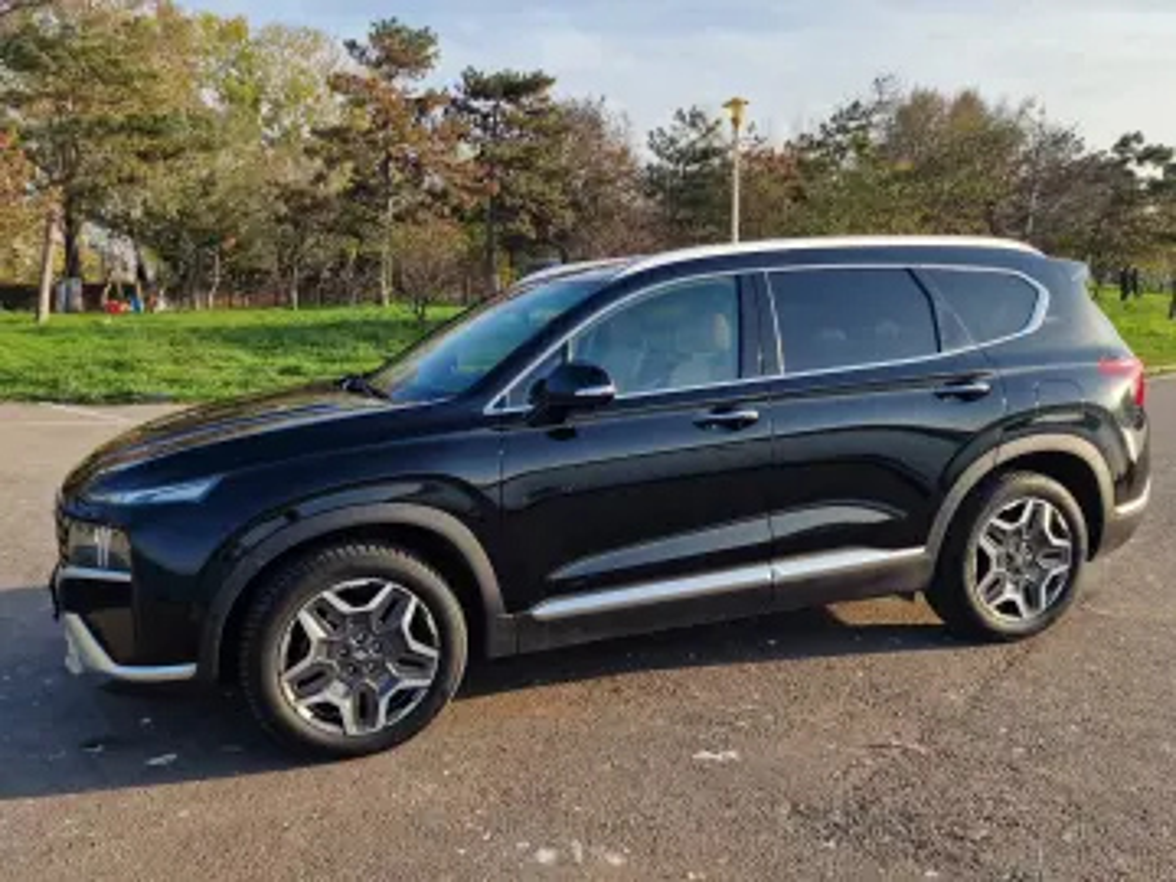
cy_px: 441
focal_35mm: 23
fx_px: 781
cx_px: 588
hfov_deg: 73.9
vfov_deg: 58.9
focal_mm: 6.4
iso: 50
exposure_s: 1/455
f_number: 1.8
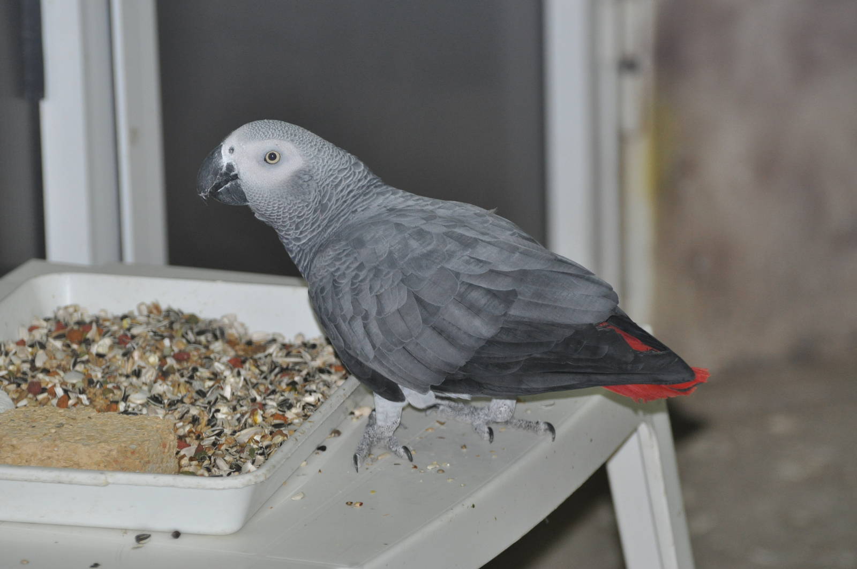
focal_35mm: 248
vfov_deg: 5.5
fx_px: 5885
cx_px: 428
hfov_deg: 8.3
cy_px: 284
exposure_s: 1/60
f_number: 5
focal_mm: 165
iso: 800
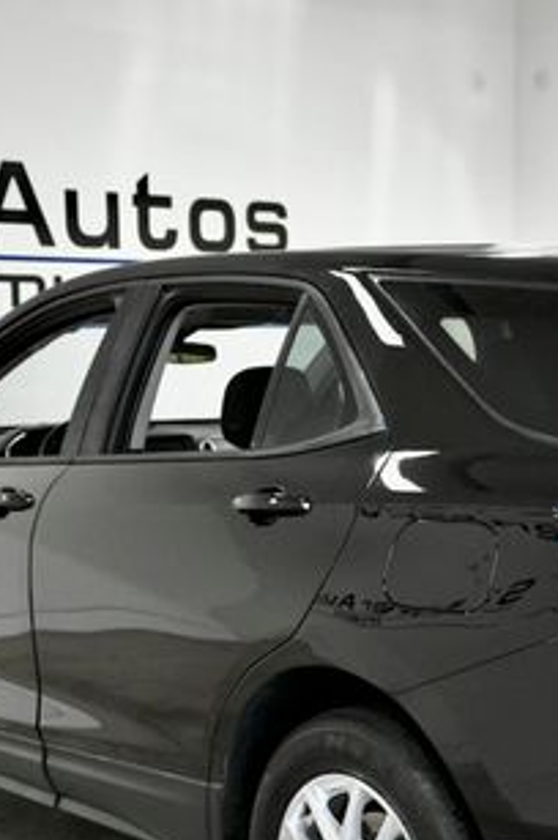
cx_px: 465
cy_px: 560
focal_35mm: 71
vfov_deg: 28.3
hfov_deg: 18.9
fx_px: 1654
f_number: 3.5
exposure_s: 1/2000
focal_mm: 34
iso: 4000
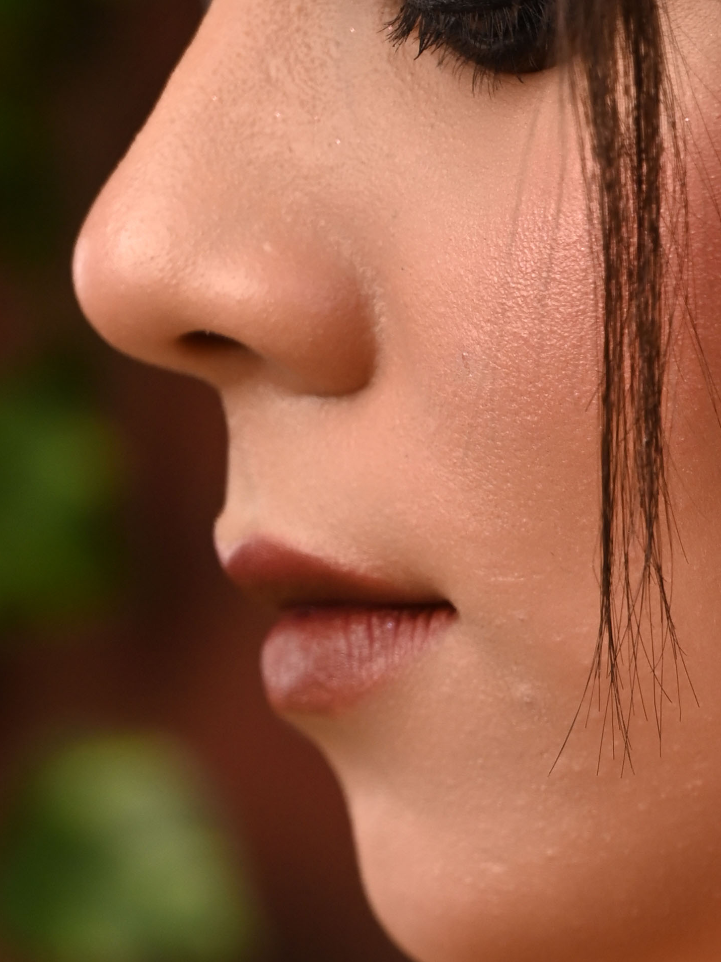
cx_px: 915
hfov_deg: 6.9
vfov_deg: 9.2
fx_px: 5917
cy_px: 926
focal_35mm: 213
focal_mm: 70
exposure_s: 1/125
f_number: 4
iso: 500
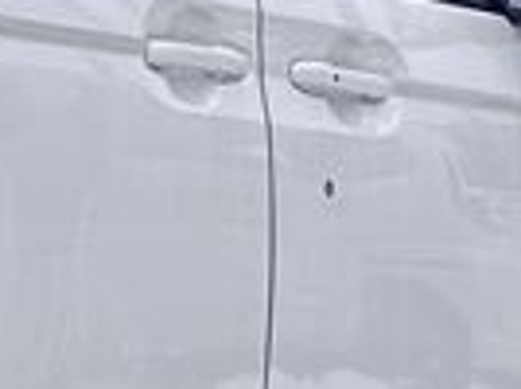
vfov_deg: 5.9
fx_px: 3741
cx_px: -307
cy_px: 124
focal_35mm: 249
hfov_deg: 7.8
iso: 32
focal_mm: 5.96
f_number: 1.6
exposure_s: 1/428
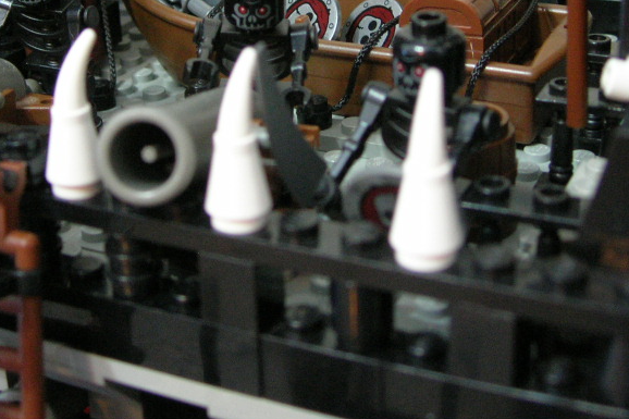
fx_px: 1223
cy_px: 16
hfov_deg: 28.8
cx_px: 272
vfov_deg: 19.0
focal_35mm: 70
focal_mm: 7.8
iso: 200
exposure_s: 1/3.8
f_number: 2.8
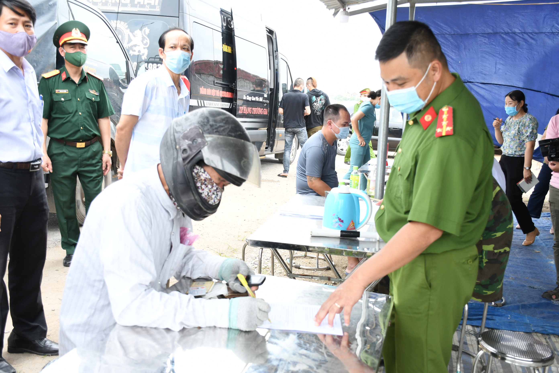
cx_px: 280
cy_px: 186
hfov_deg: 53.1
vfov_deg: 36.9
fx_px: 559
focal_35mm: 36
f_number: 5.6
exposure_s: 1/200
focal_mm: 24
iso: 400
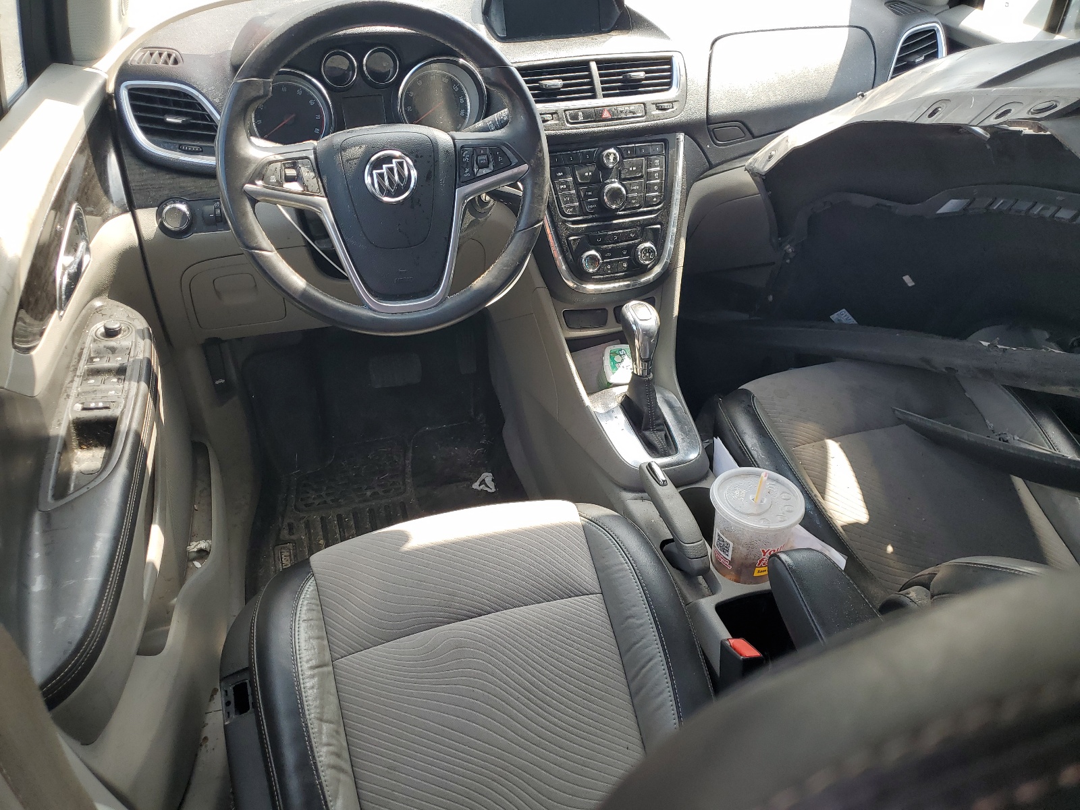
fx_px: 811
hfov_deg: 67.3
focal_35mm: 26
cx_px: 540
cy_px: 405
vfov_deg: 53.1
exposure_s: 1/357
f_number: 1.5
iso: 50
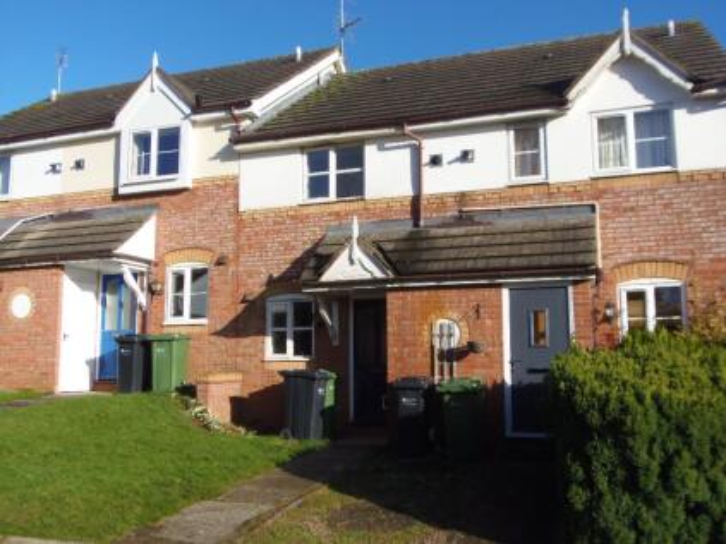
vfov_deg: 46.8
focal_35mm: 30
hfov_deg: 60.0
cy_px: 272
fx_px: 629
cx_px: 363
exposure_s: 1/640
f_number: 3.2
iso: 64
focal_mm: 5.5
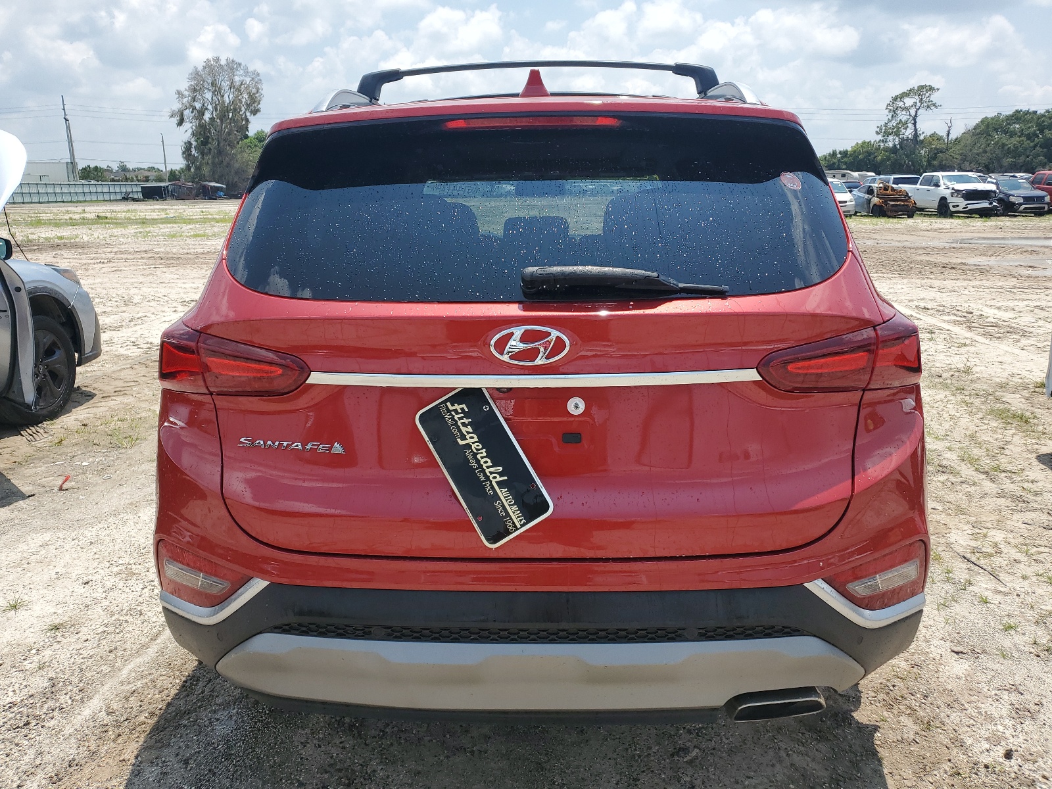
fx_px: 790
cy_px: 394
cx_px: 526
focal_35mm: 26
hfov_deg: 67.3
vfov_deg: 53.1
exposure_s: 1/3333
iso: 50
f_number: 1.5
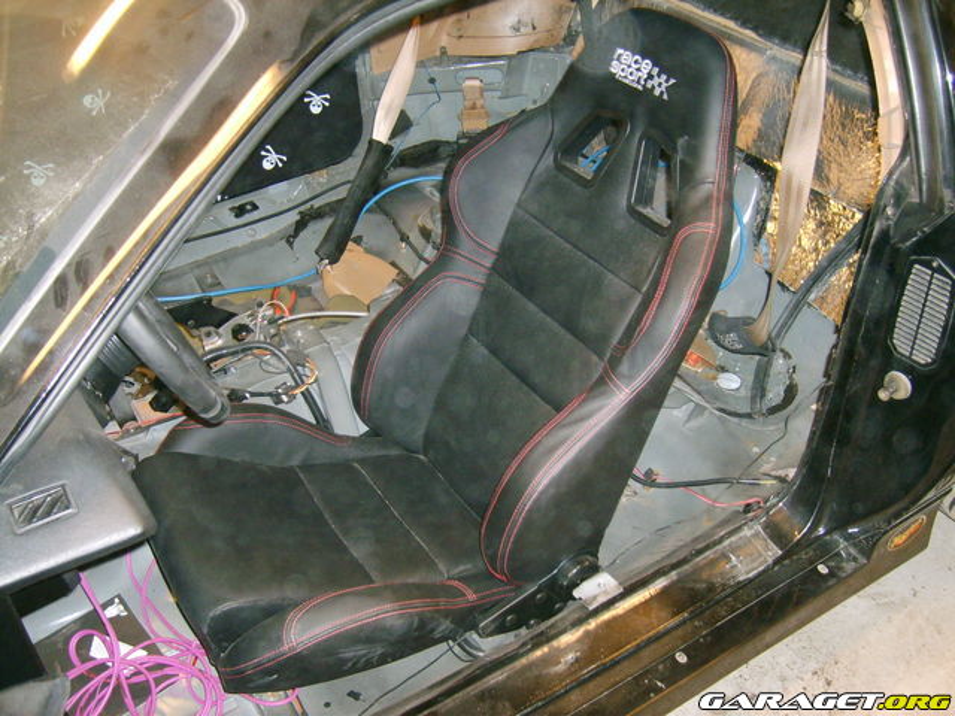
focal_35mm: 35
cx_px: 478
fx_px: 966
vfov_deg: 40.7
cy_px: 358
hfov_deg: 52.6
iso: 277
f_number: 2.8
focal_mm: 5.8
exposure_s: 1/30
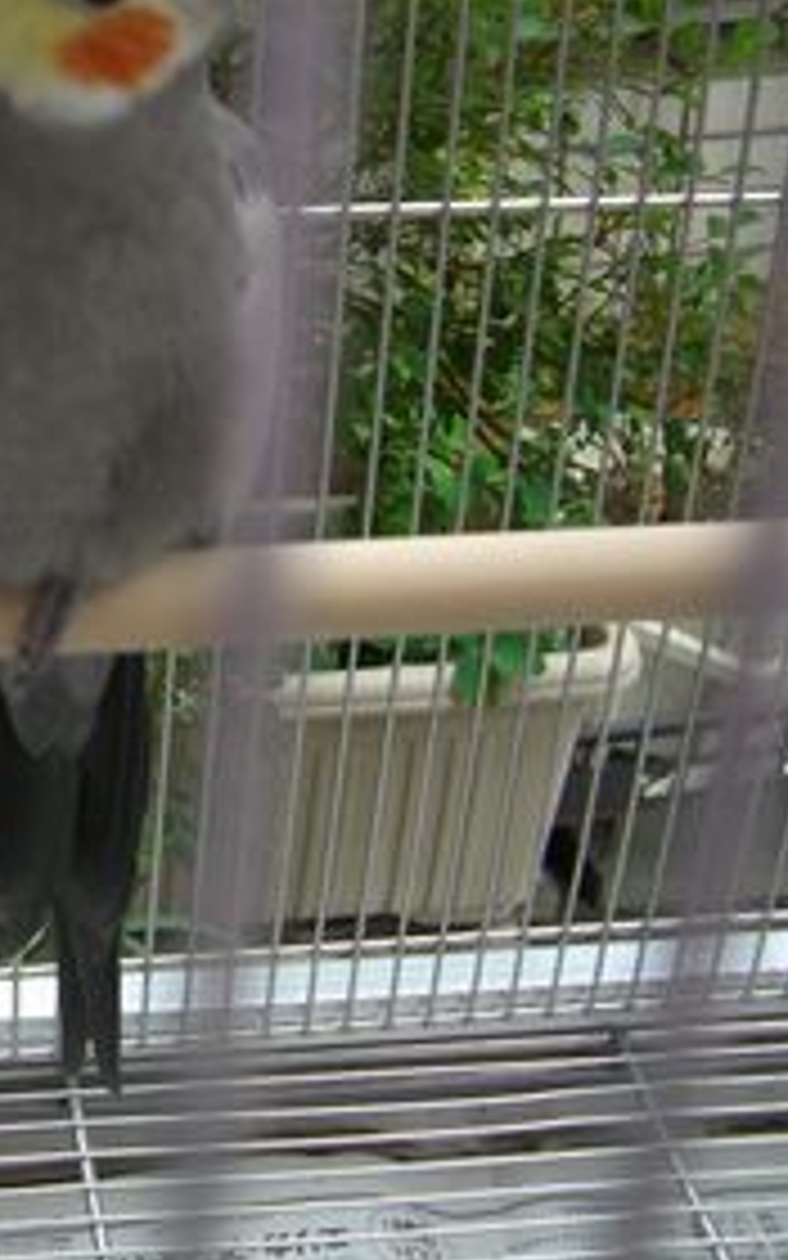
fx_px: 2474
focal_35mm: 72
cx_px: -153
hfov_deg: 17.3
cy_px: 470
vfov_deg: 28.5
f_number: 2.8
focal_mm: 7.9
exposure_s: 1/250
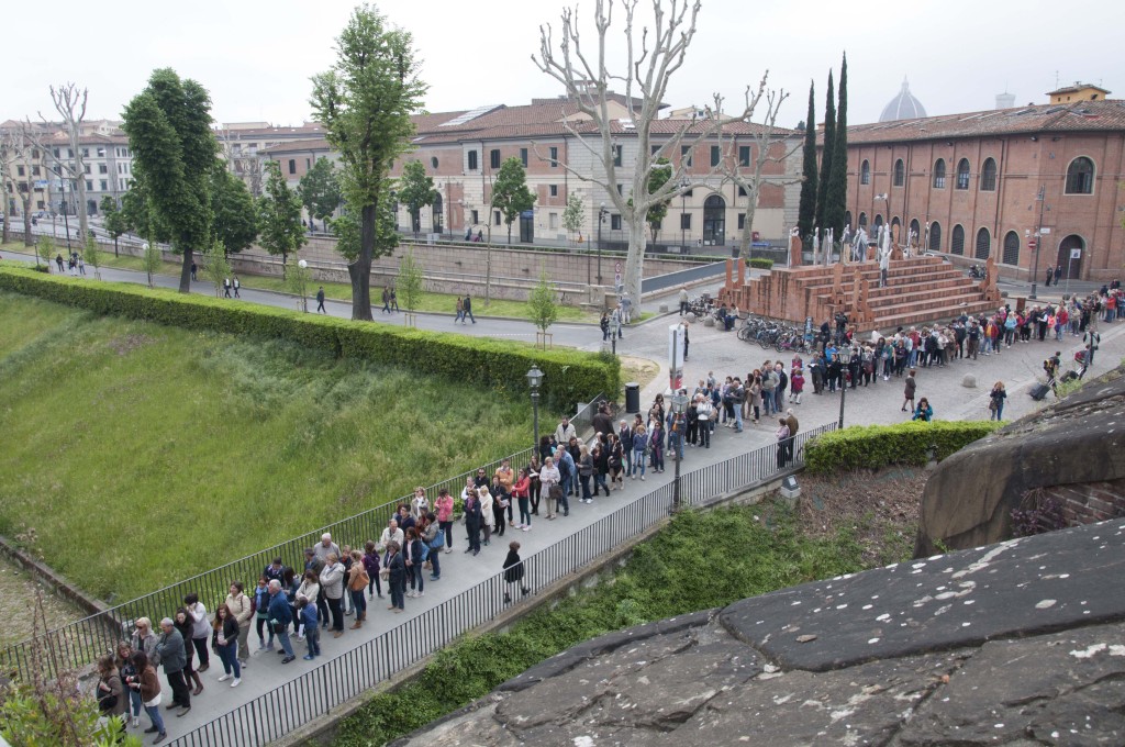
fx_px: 843
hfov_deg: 67.4
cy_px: 374
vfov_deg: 47.8
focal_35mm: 27
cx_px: 562
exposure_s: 1/320
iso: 320
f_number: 10
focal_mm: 18
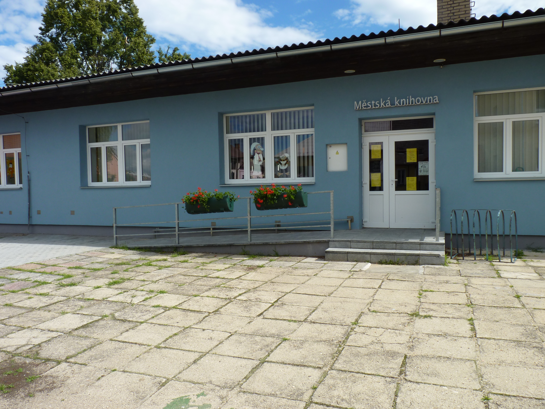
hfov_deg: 65.3
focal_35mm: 27
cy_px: 204
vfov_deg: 51.4
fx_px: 425
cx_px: 272
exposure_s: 1/250
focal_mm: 4.8
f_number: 5.6
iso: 80
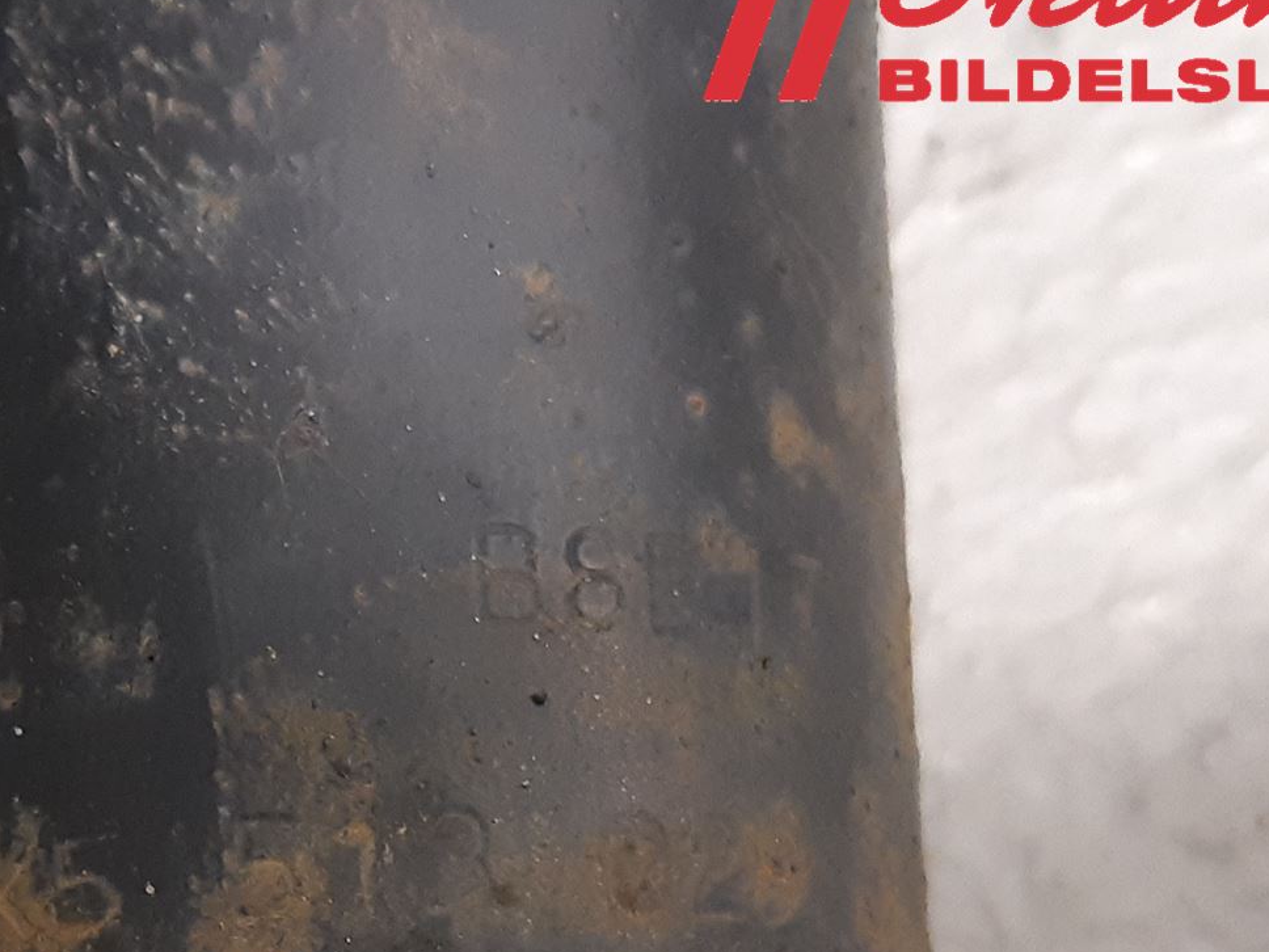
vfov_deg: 25.6
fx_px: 2016
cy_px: 886
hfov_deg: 33.4
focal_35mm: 55
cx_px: 165
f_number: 1.7
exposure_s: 1/33
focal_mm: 3.93
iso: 250
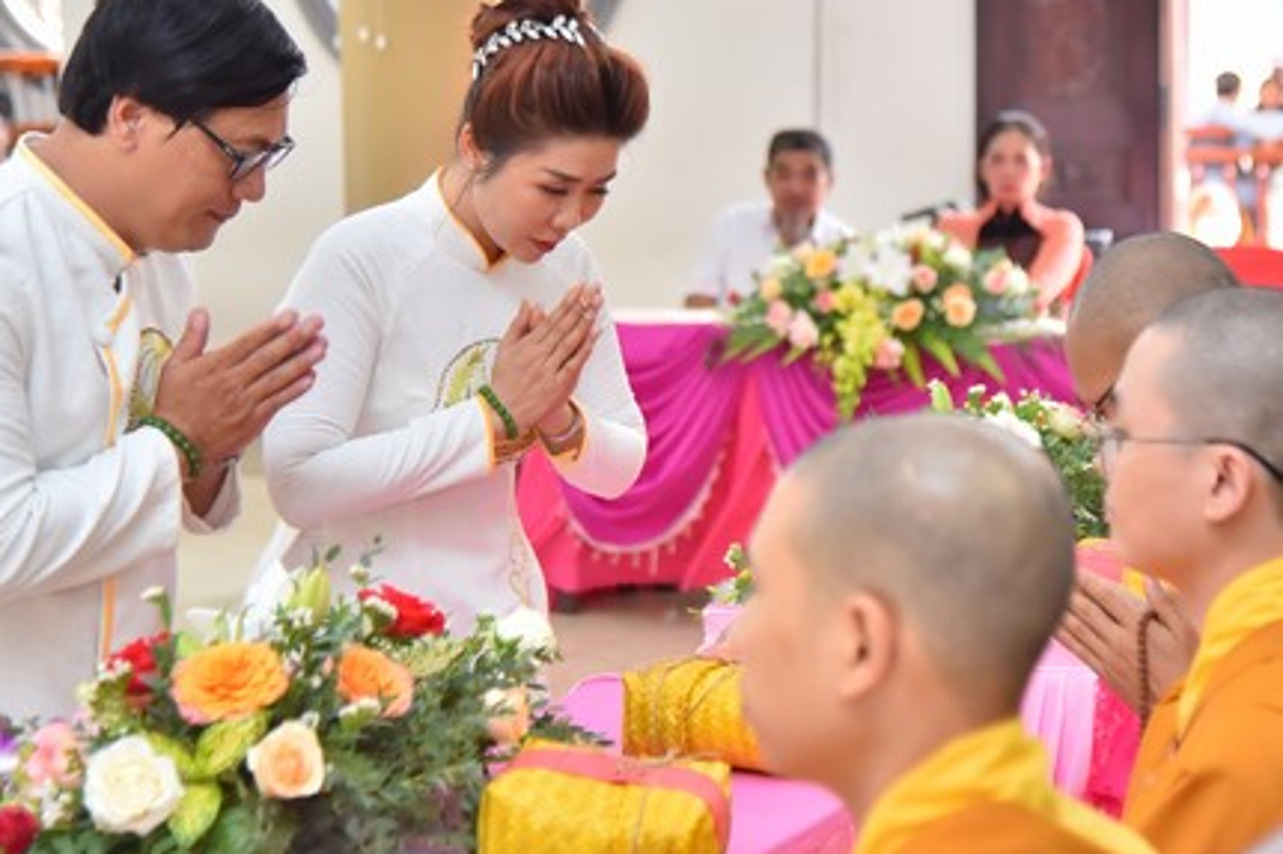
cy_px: 251
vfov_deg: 13.9
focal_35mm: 98
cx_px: 774
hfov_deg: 20.8
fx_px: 3491
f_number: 4.5
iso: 1250
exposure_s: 1/125
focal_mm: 65
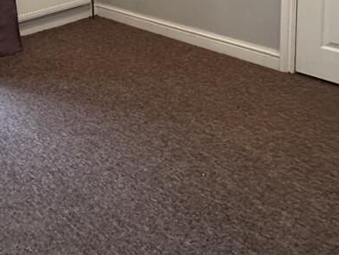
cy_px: -81
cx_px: 60
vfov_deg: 30.2
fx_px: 363
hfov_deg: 47.0
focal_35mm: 37
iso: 500
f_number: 2.2
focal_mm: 2.22
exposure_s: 1/50
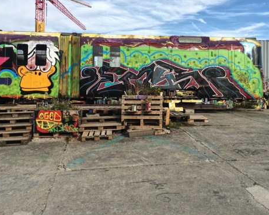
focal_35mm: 36
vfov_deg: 41.0
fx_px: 287
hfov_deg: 50.1
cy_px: 89
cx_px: 154
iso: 25
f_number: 2.2
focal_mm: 4.15
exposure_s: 1/1326
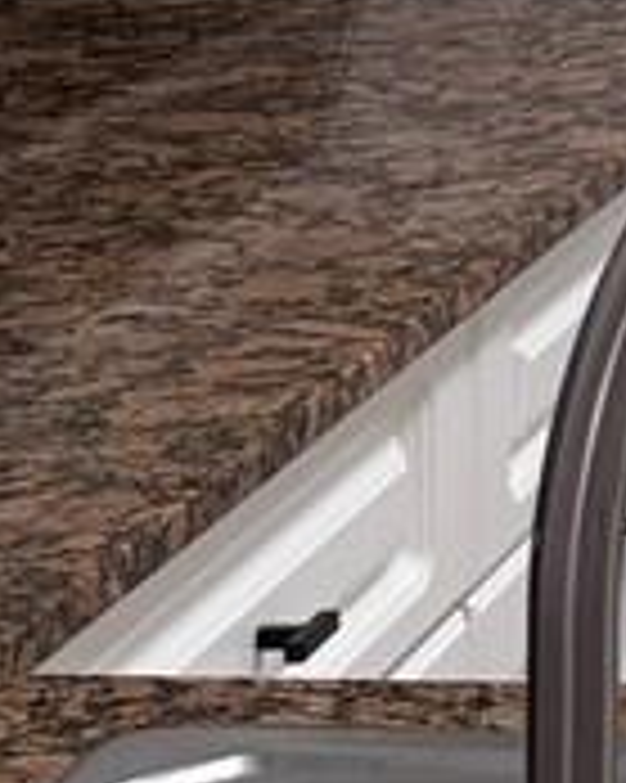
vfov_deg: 8.4
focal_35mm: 215
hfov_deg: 6.4
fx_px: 4984
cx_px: 2117
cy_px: -932
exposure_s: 1/120
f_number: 1.78
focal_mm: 6.76
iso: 100
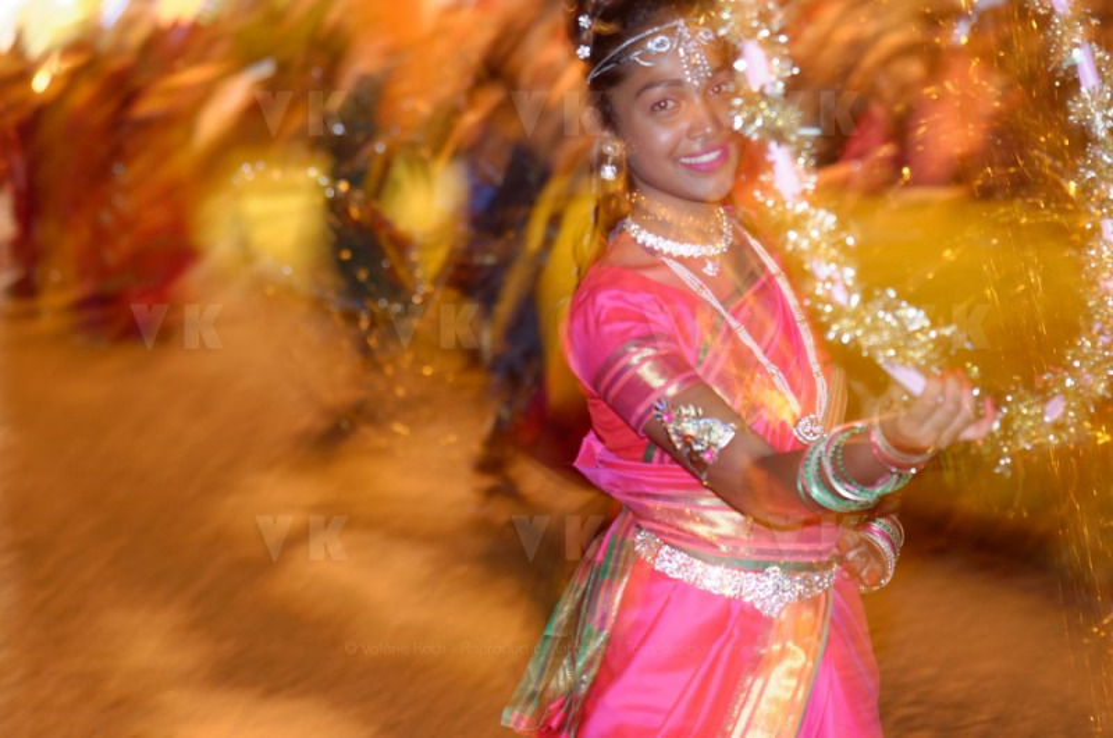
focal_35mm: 105
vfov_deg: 13.0
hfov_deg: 19.5
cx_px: 556
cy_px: 369
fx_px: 3240
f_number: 3.5
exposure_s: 1/2.5
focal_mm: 70
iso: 800
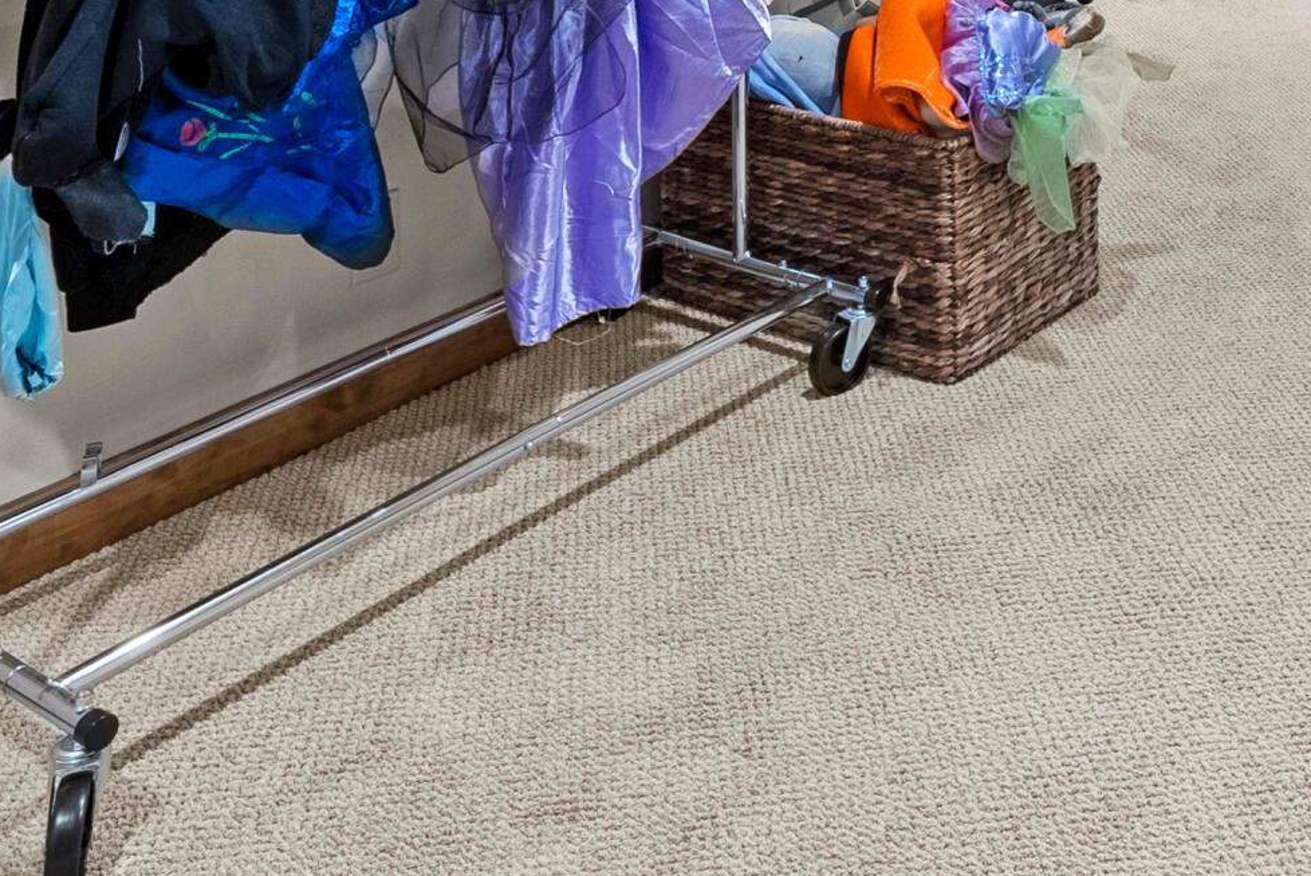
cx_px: 1198
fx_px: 1676
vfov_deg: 24.0
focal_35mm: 46
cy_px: -383
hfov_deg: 39.4
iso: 640
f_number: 9
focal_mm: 15
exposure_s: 1.3
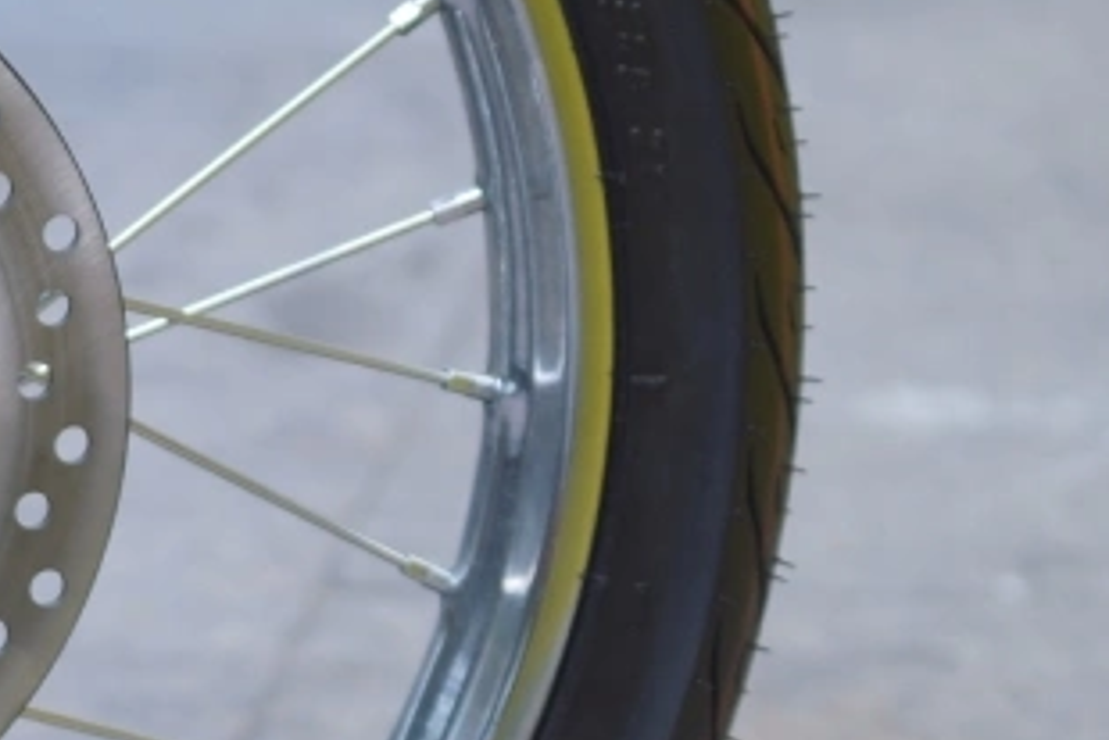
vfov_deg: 5.1
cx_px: -275
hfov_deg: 7.5
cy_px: 379
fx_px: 8352
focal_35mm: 271
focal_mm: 70
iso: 200
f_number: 4
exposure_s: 1/500
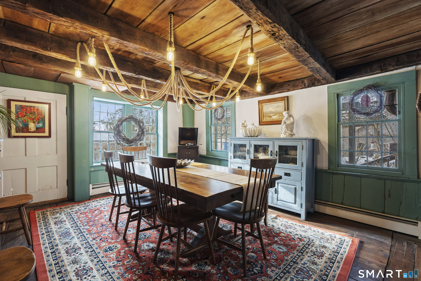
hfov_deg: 96.7
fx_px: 187
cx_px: 210
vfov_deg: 73.7
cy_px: 140
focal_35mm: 16
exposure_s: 1/20
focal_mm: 16
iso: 1600
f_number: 7.1
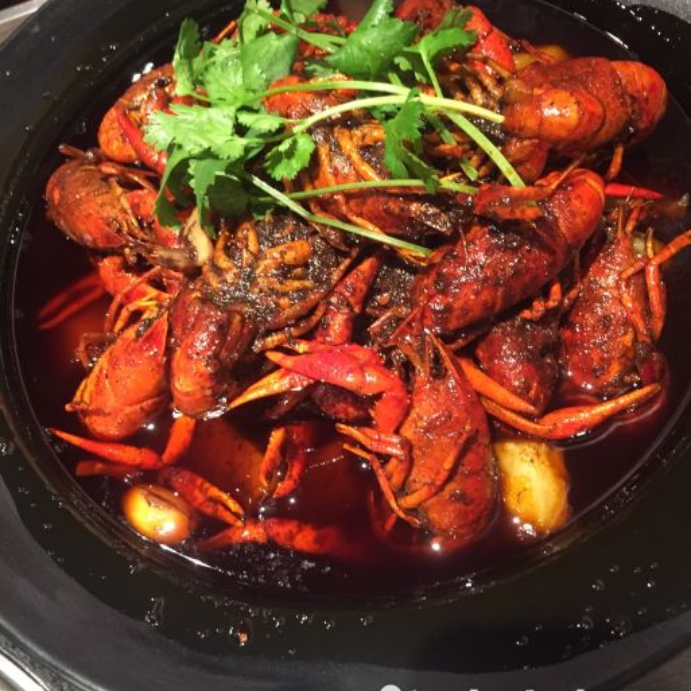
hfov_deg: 47.2
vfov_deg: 47.2
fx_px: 790
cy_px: 315
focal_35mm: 35
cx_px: 351
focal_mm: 4.15
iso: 250
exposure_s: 1/30
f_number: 2.2
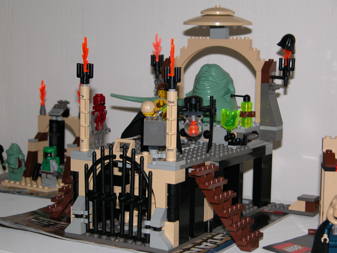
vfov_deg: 19.1
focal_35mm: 77
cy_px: 126
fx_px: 750
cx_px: 168
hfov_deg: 25.3
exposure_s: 1/125
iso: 100
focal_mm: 19.9
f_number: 3.4
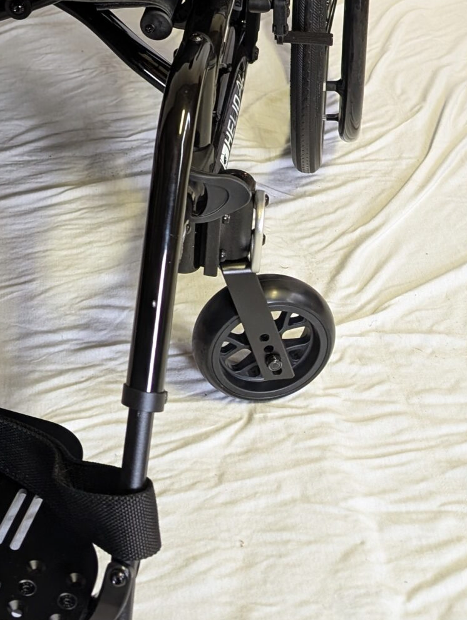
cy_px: -58
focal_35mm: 62
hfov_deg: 22.7
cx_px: -3
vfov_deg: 28.4
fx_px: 1113
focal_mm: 6.9
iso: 225
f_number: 1.68
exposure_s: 1/24
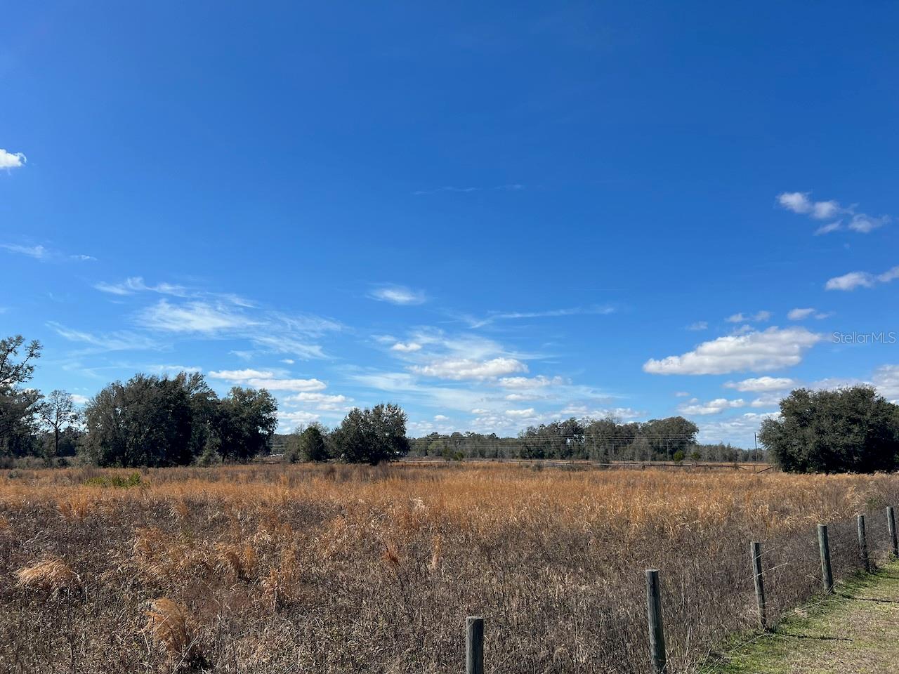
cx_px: 450
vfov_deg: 53.1
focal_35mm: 26
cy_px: 337
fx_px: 675
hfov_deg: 67.3
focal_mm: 5.7
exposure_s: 1/5882
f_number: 1.5
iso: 50
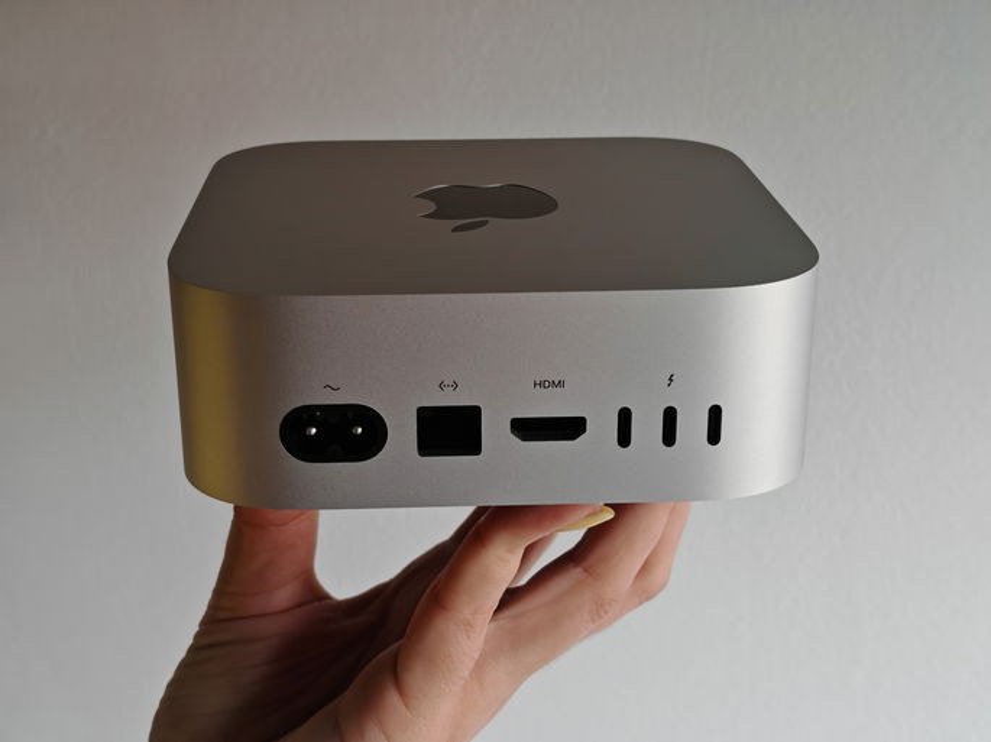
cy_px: 371
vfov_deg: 28.0
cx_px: 496
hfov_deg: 36.8
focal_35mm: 52
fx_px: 1488
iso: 100
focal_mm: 5.4
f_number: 1.6
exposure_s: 1/100
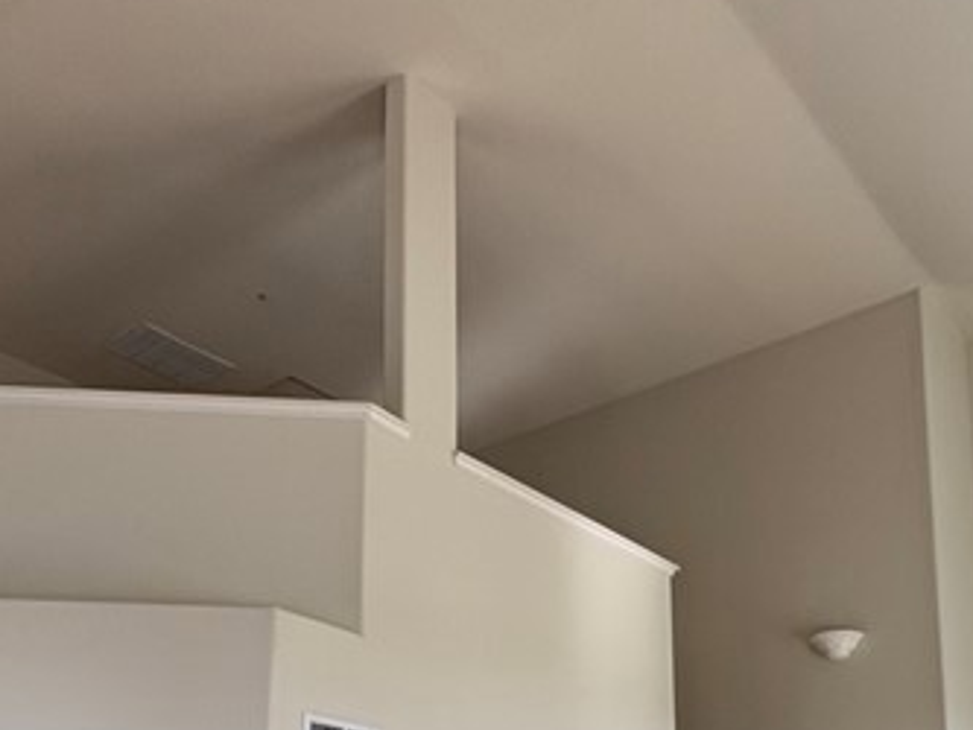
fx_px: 1209
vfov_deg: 30.2
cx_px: 456
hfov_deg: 43.8
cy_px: 797
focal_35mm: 43
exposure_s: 1/184
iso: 64
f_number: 2.2
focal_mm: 2.22
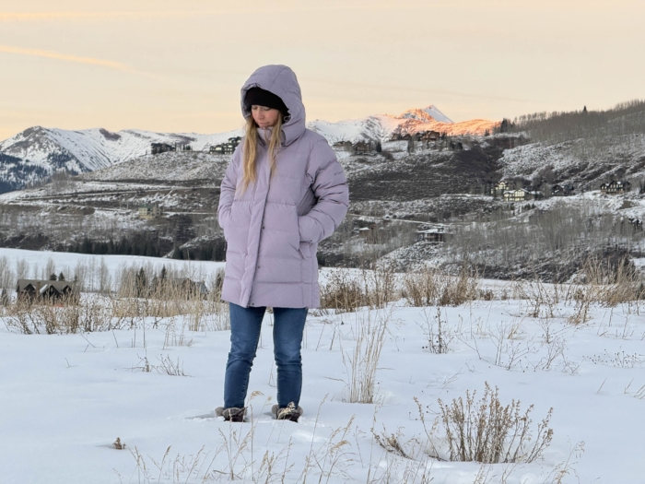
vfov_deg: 12.3
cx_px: 322
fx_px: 2236
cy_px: 242
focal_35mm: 120
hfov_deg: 16.4
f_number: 2.8
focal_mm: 15.66
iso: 50
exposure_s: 1/111
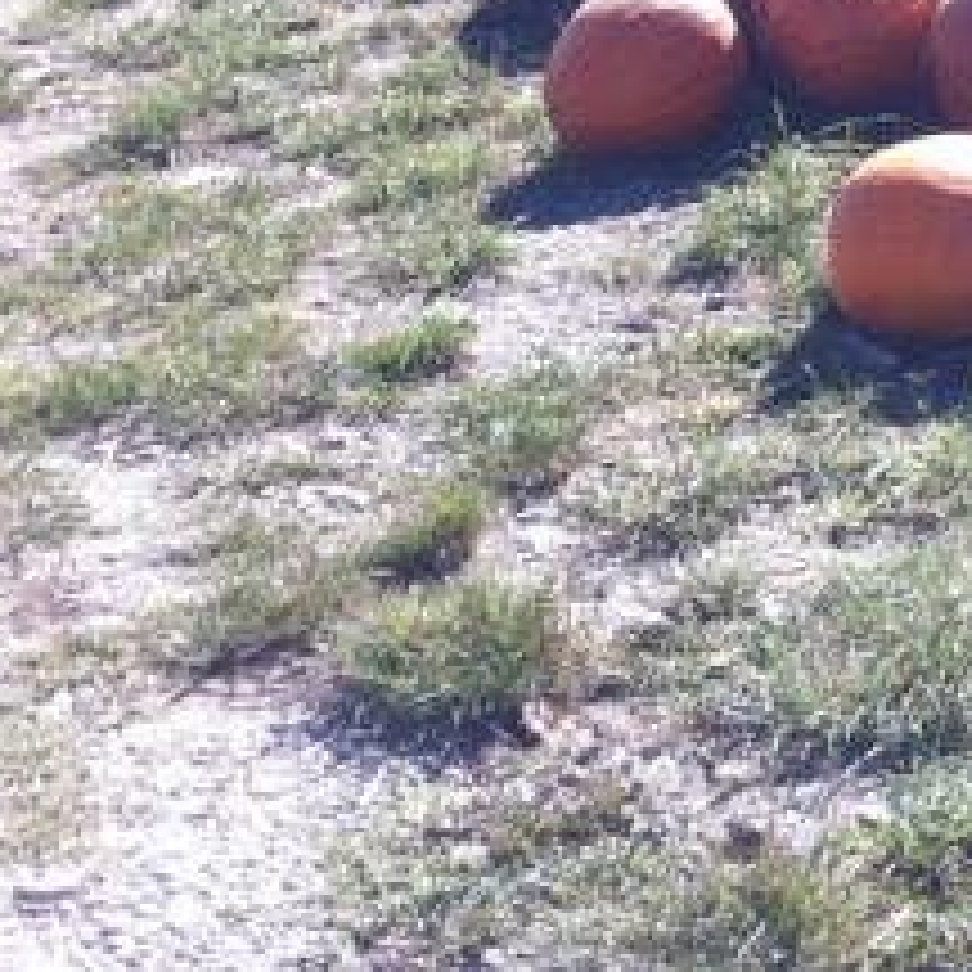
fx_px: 3653
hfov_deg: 13.8
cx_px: 1640
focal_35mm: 115
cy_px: -266
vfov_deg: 14.6
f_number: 2.8
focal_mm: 3.85
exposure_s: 1/444
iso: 80
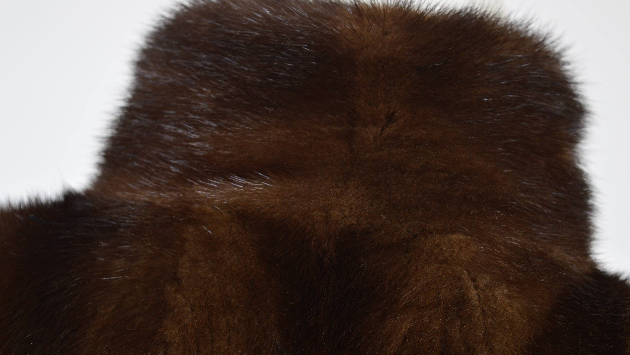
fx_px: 1445
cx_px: 315
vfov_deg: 14.0
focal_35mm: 87
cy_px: 183
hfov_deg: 24.6
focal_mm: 55
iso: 200
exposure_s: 1/80
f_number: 6.3
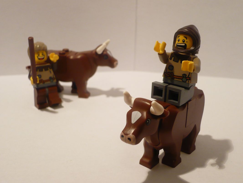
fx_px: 316
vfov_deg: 32.2
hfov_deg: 42.1
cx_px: 122
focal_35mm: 45
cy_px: 92
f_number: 3.2
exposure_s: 1/20
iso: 200
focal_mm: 7.5
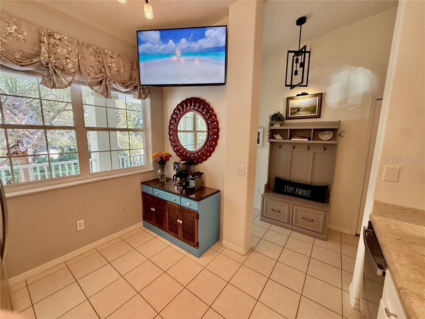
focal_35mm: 14
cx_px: 212
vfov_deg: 85.7
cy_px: 160
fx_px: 172
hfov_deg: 102.1
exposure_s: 1/120
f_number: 2.2
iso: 200
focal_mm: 2.22
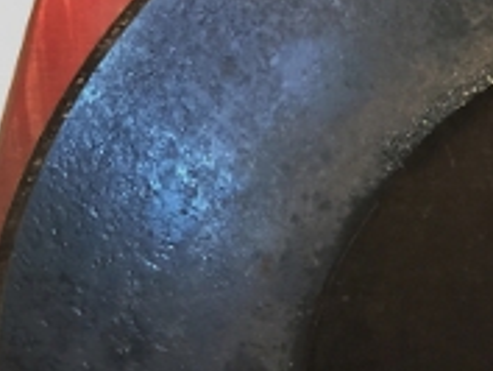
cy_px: 338
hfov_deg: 16.7
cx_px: 780
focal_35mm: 105
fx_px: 1496
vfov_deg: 14.0
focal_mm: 4.15
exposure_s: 1/15
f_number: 2.2
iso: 100
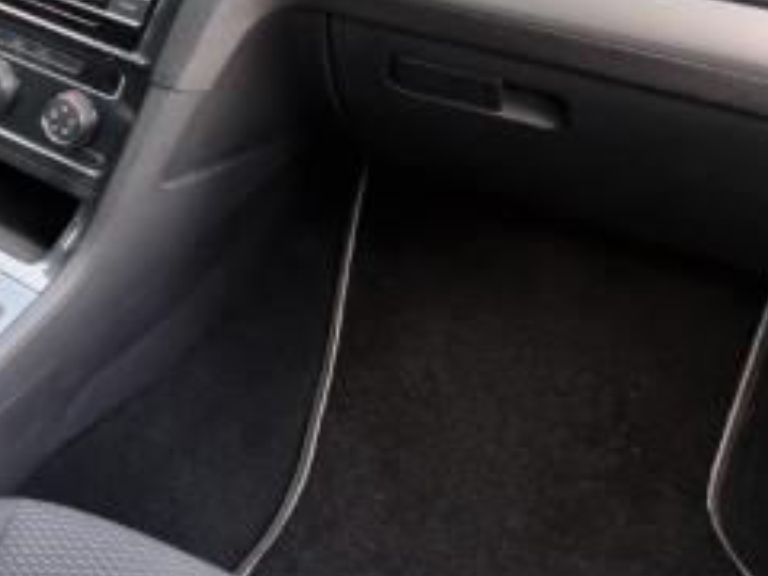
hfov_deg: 25.8
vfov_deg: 22.7
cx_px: -240
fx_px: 1420
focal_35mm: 64
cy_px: 141
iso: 200
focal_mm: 6.7
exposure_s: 1/100
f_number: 1.8
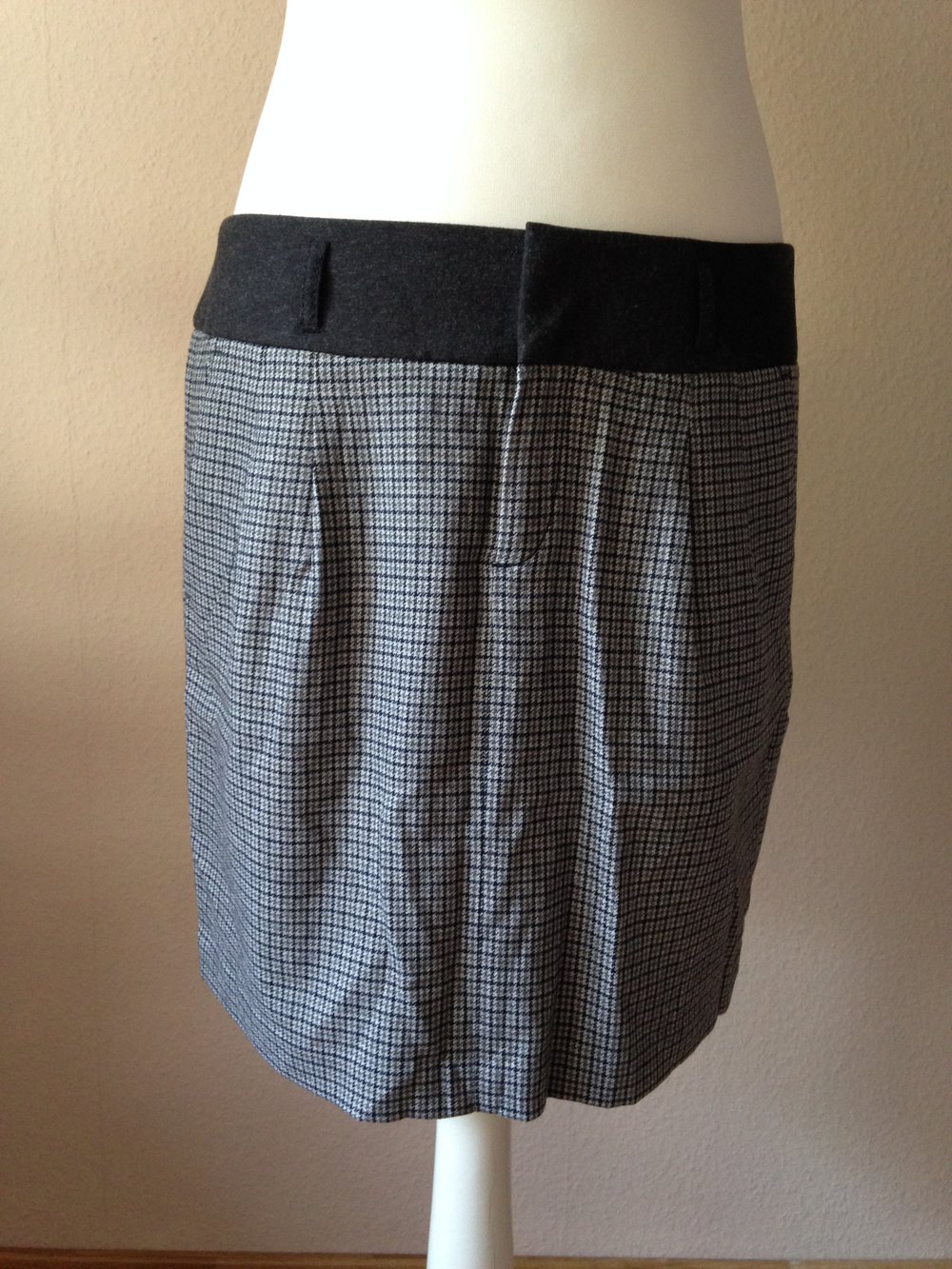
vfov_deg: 55.3
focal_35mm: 33
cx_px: 476
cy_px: 634
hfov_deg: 43.0
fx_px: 1210
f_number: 2.4
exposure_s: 1/20
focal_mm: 4.12
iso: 200
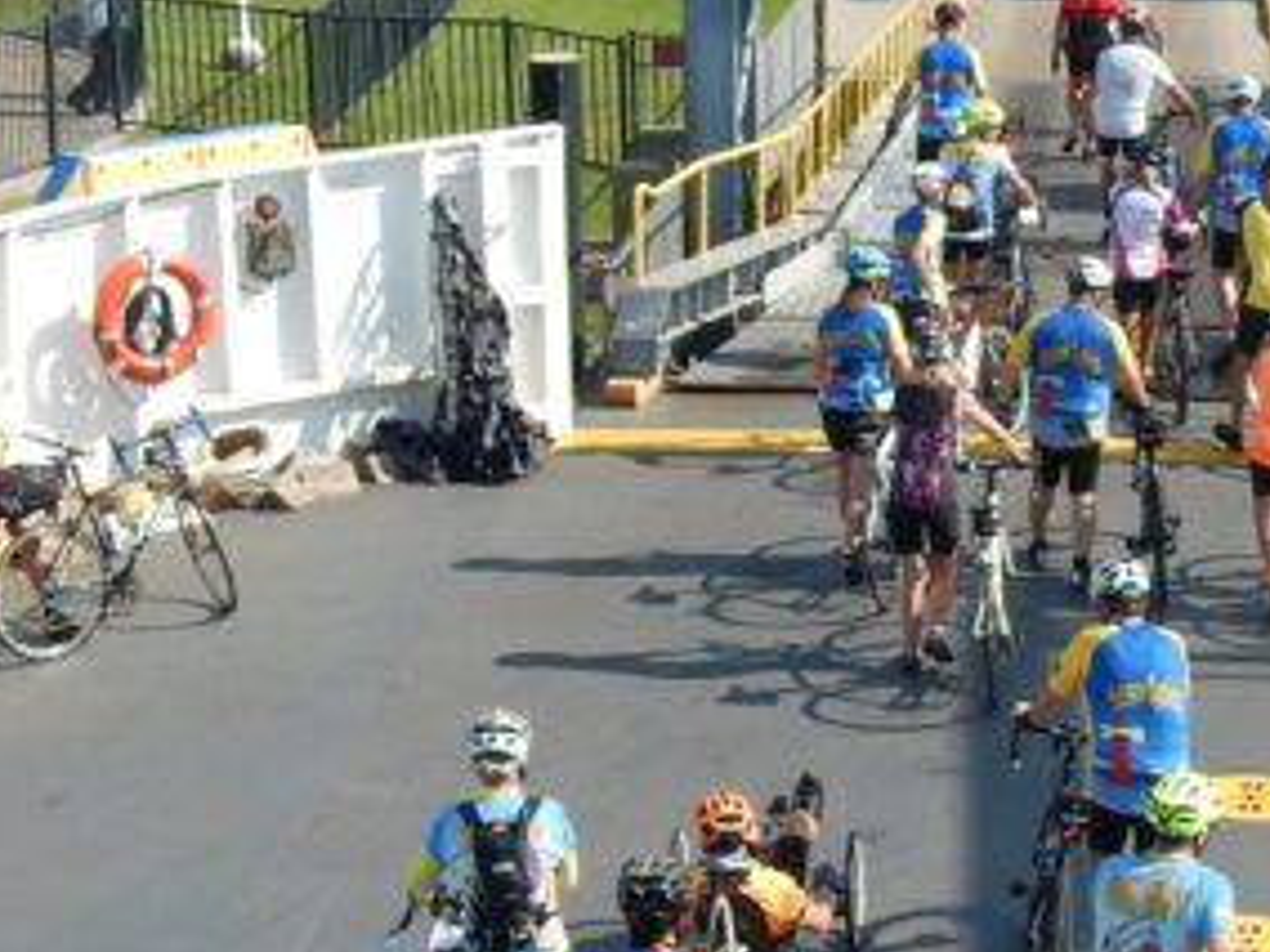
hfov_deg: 18.0
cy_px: 635
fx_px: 3962
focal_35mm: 108
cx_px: 1064
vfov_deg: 13.7
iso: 125
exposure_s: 1/800
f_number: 4
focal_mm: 5.4
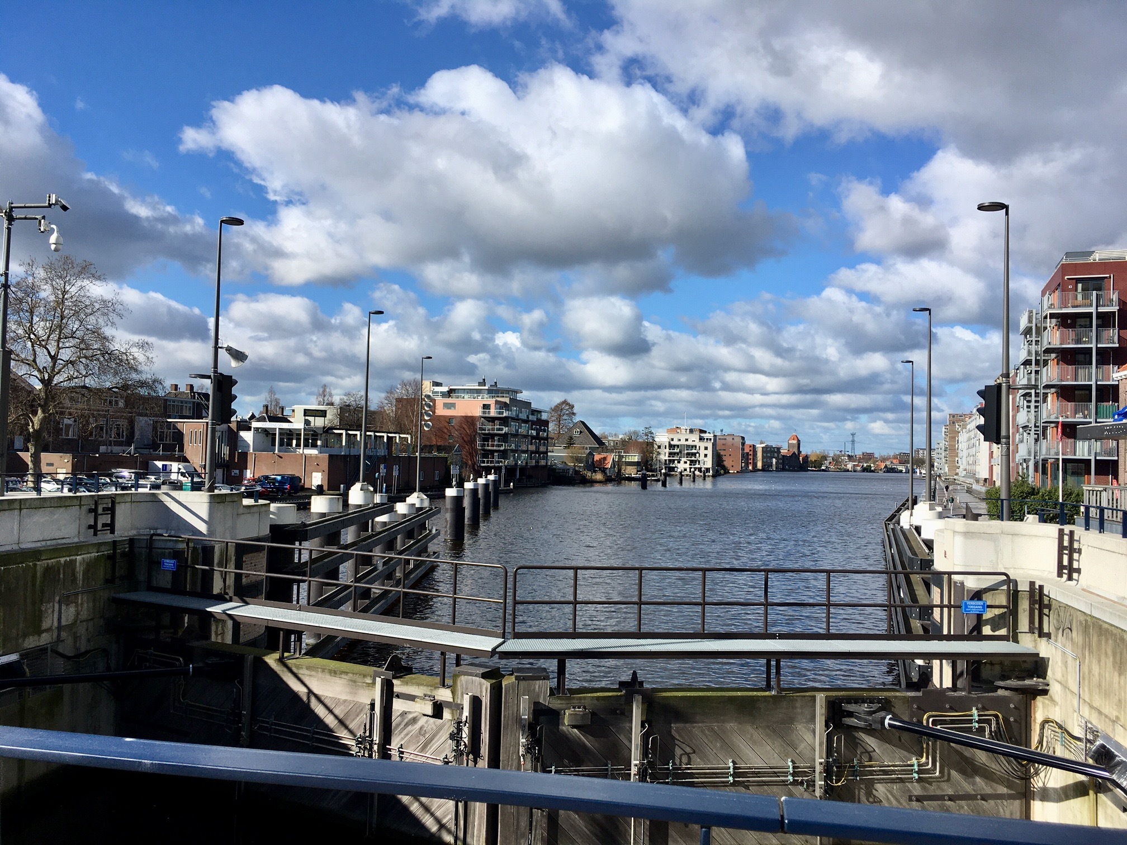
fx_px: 944
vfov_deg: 48.2
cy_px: 422
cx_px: 564
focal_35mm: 29
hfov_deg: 61.7
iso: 25
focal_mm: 4.15
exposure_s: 1/1748
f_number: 2.2
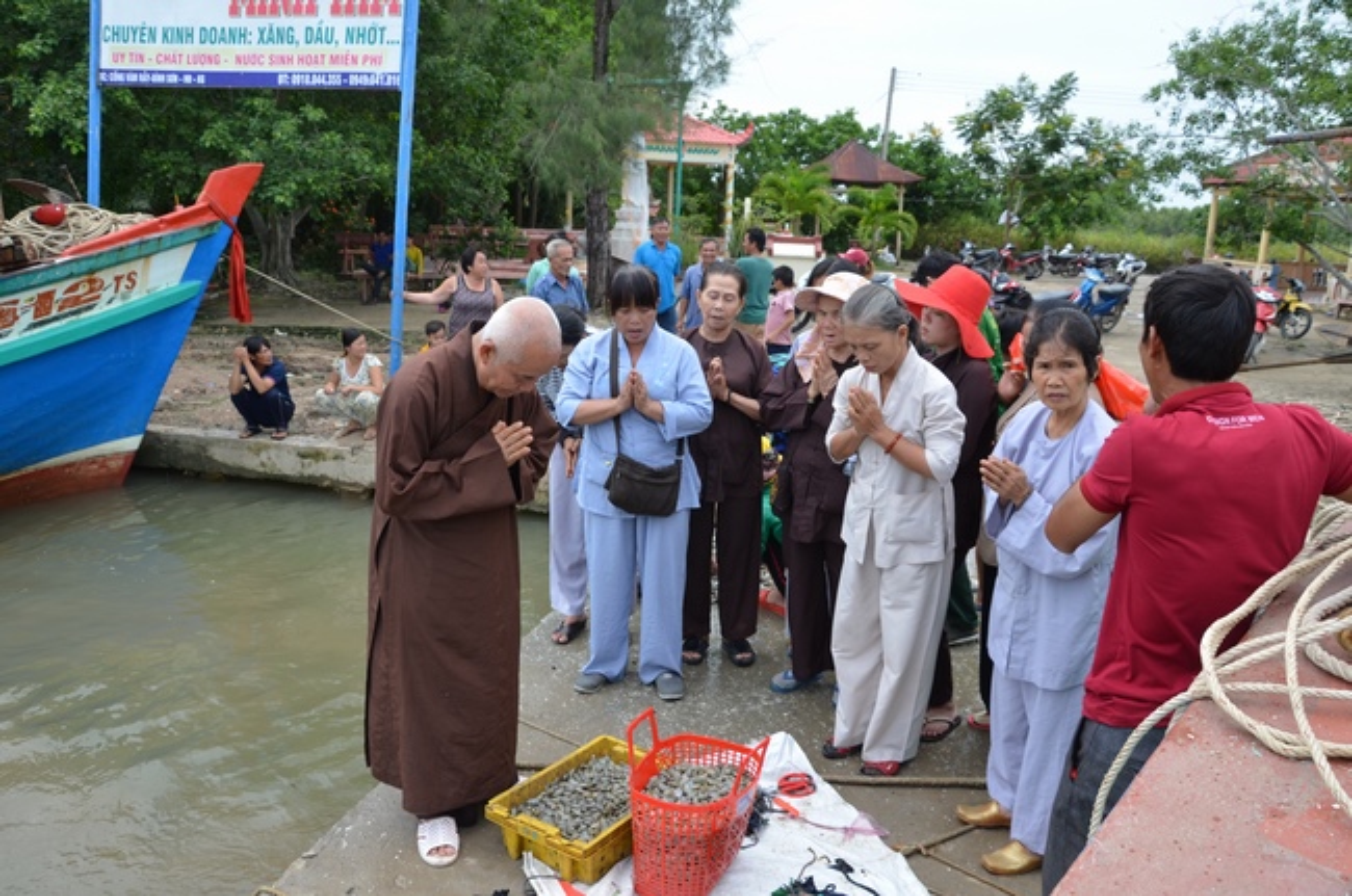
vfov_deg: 47.8
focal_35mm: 27
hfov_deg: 67.5
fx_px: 1012
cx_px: 676
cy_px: 448
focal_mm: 18
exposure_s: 1/200
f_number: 7.1
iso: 250
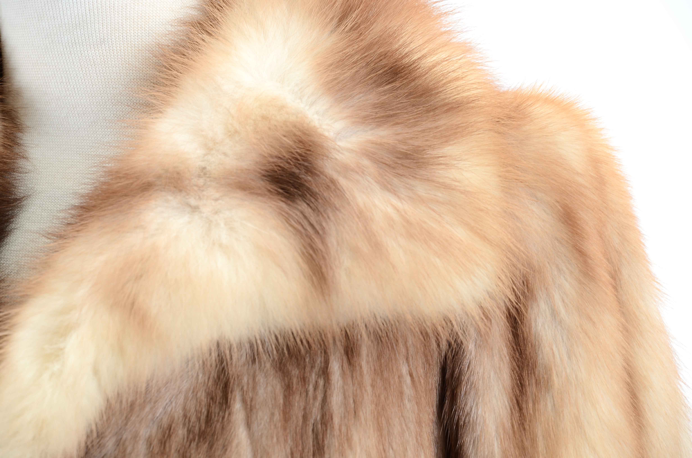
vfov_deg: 8.7
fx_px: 3021
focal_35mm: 158
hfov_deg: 13.1
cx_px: 346
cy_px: 229
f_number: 6.3
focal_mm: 105
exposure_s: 1/60
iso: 160
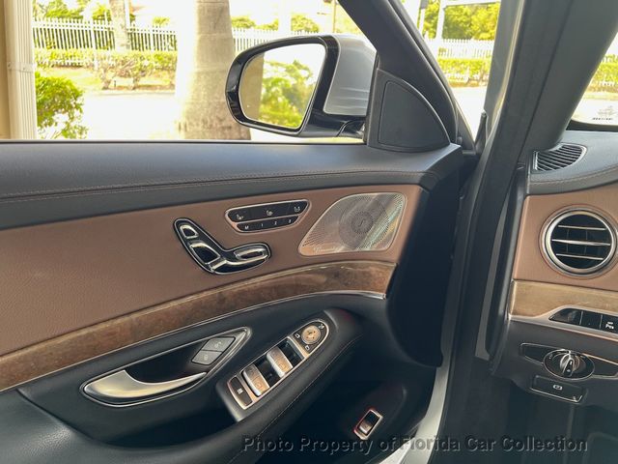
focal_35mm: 26
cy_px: 232
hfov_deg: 67.3
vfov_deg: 53.1
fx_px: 464
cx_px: 309
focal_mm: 5.7
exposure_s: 1/121
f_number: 1.5
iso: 80
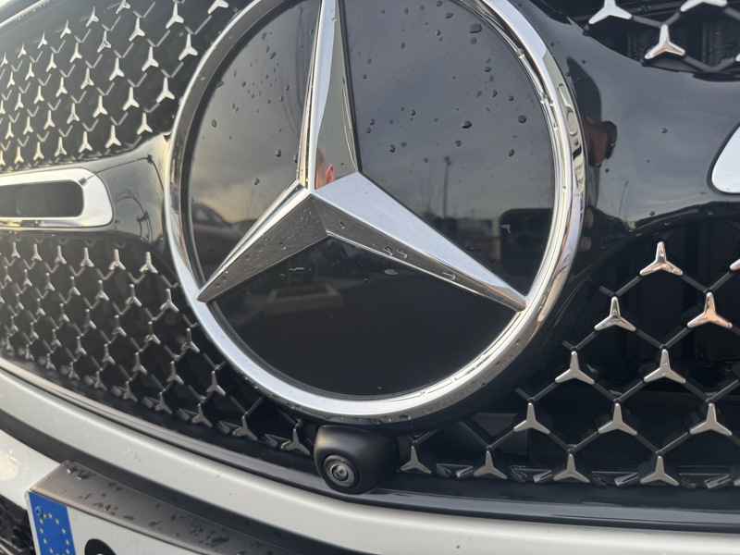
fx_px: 513
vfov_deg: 56.8
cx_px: 370
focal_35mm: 24
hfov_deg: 71.6
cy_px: 278
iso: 64
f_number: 1.78
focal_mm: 6.76
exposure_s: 1/153
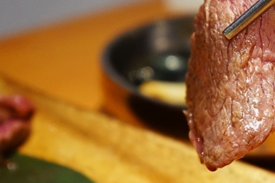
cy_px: 71
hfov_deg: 13.3
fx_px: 1169
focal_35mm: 153
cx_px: 231
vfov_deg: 9.0
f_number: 5.6
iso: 2000
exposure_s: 1/80
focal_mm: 70
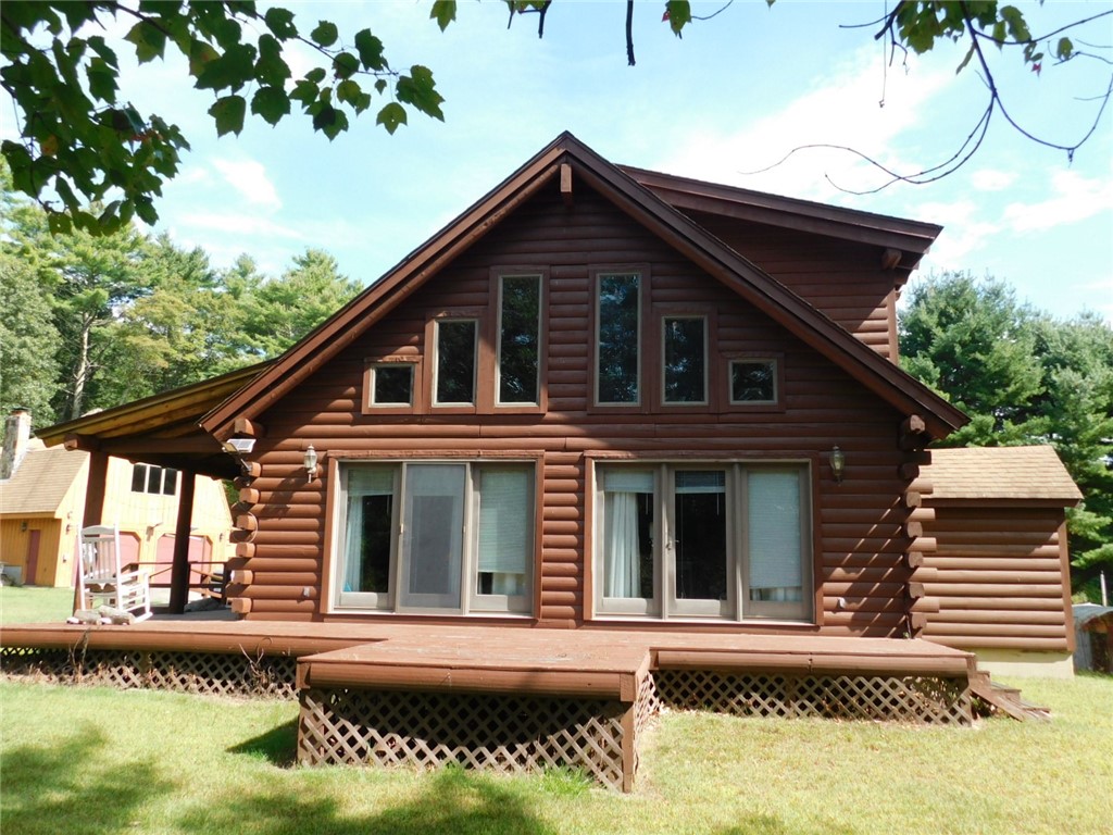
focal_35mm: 28
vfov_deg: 49.7
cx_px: 556
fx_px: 900
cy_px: 418
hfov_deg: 63.4
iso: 125
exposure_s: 1/400
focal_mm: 4.9
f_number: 3.2
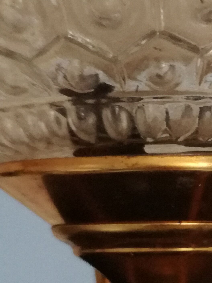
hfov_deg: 14.5
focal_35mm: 100
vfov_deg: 19.2
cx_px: 230
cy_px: 267
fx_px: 817
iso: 400
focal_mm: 3.79
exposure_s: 1/25
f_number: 2
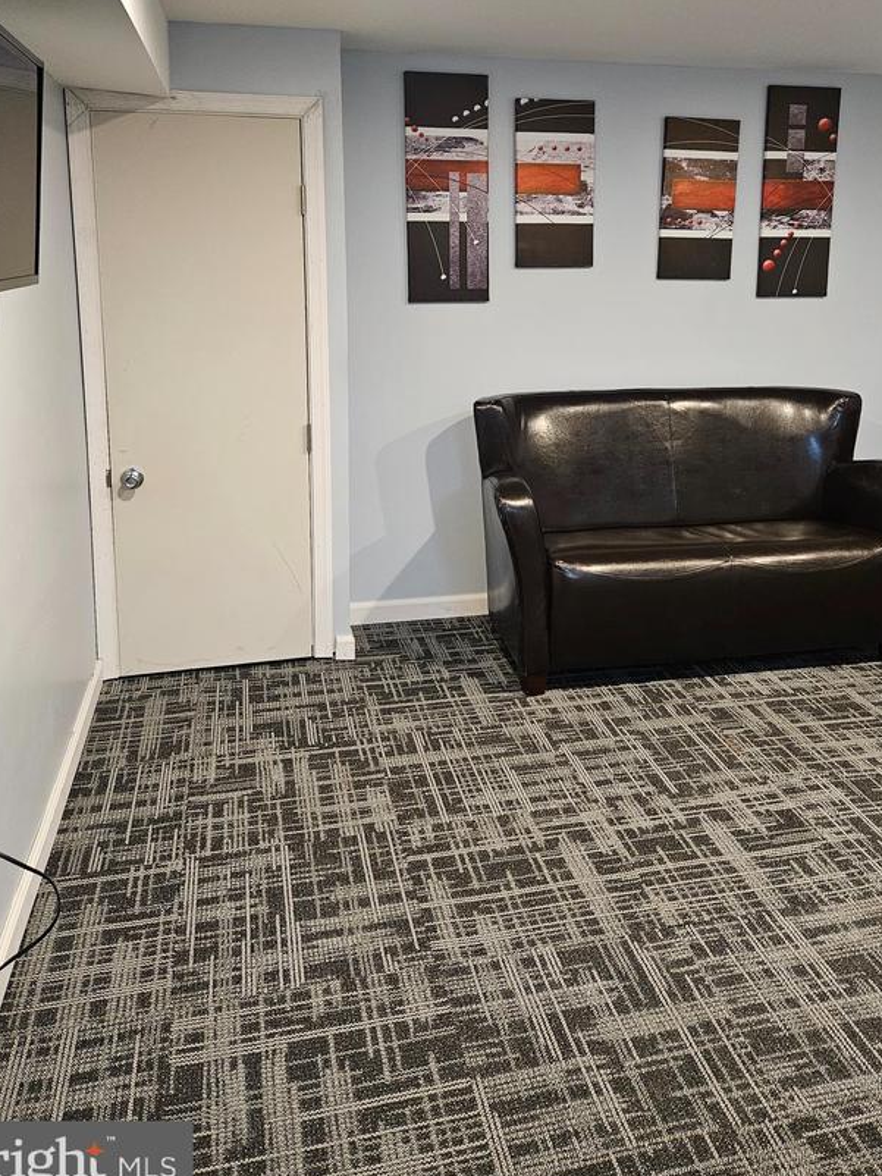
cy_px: 413
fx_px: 1053
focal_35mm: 31
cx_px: 530
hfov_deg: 45.2
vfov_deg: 57.3
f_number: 1.8
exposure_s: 1/60
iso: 640
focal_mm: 5.4
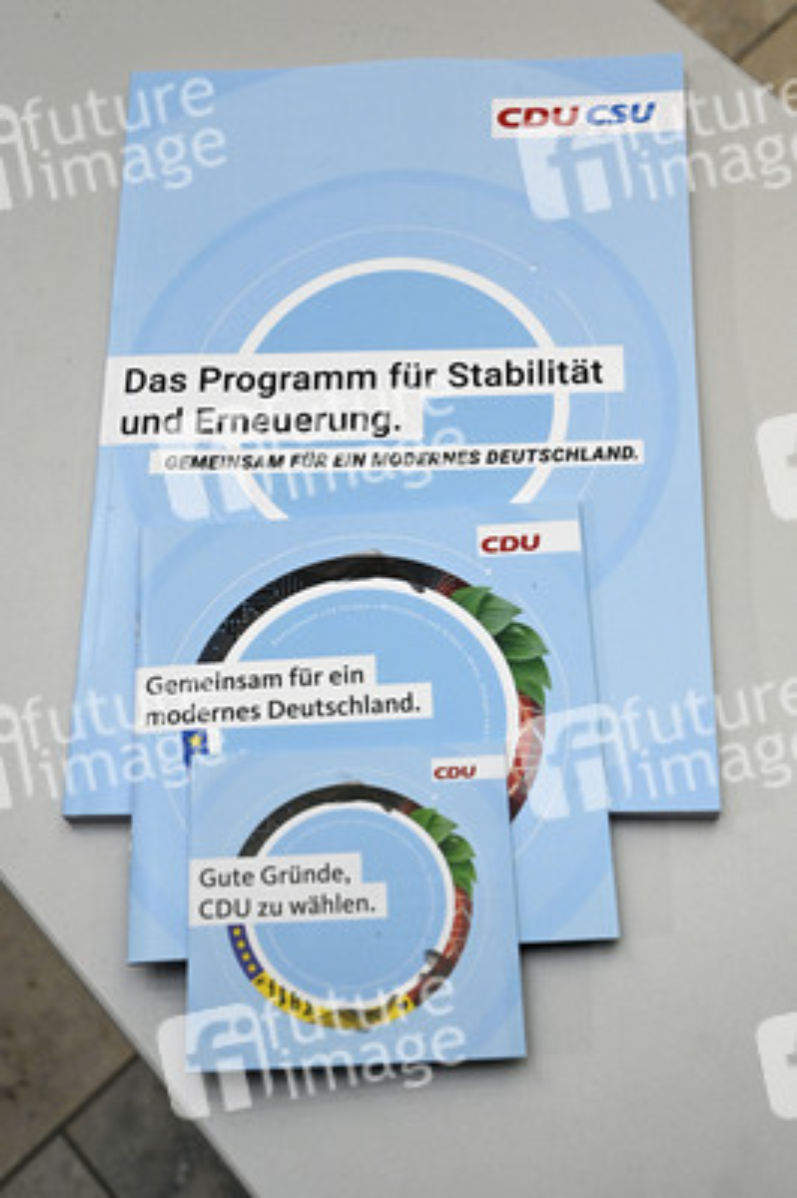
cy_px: 599
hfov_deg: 24.6
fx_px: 1829
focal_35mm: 55
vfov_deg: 36.3
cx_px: 398
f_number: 9
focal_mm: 55
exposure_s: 1/800
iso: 2000
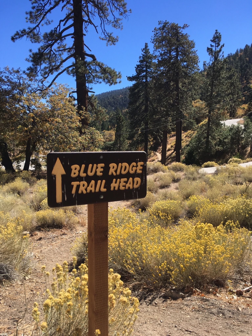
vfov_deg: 61.7
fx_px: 281
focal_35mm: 29
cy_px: 168
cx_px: 126
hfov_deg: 48.2
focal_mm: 4.15
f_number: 2.2
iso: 25
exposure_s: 1/1026
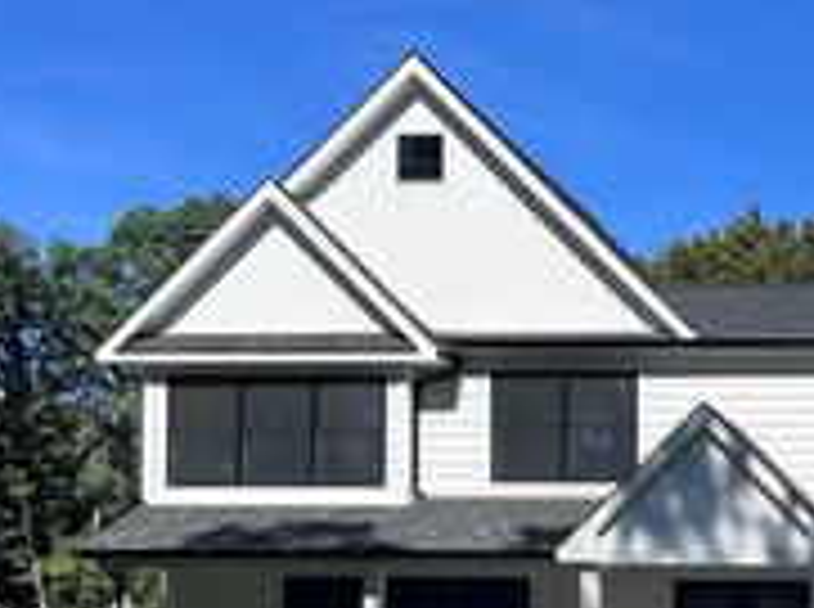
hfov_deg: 24.8
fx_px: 1690
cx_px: 949
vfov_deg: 19.7
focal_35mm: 72
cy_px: 624
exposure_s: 1/4444
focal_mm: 5.7
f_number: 1.5
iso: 50
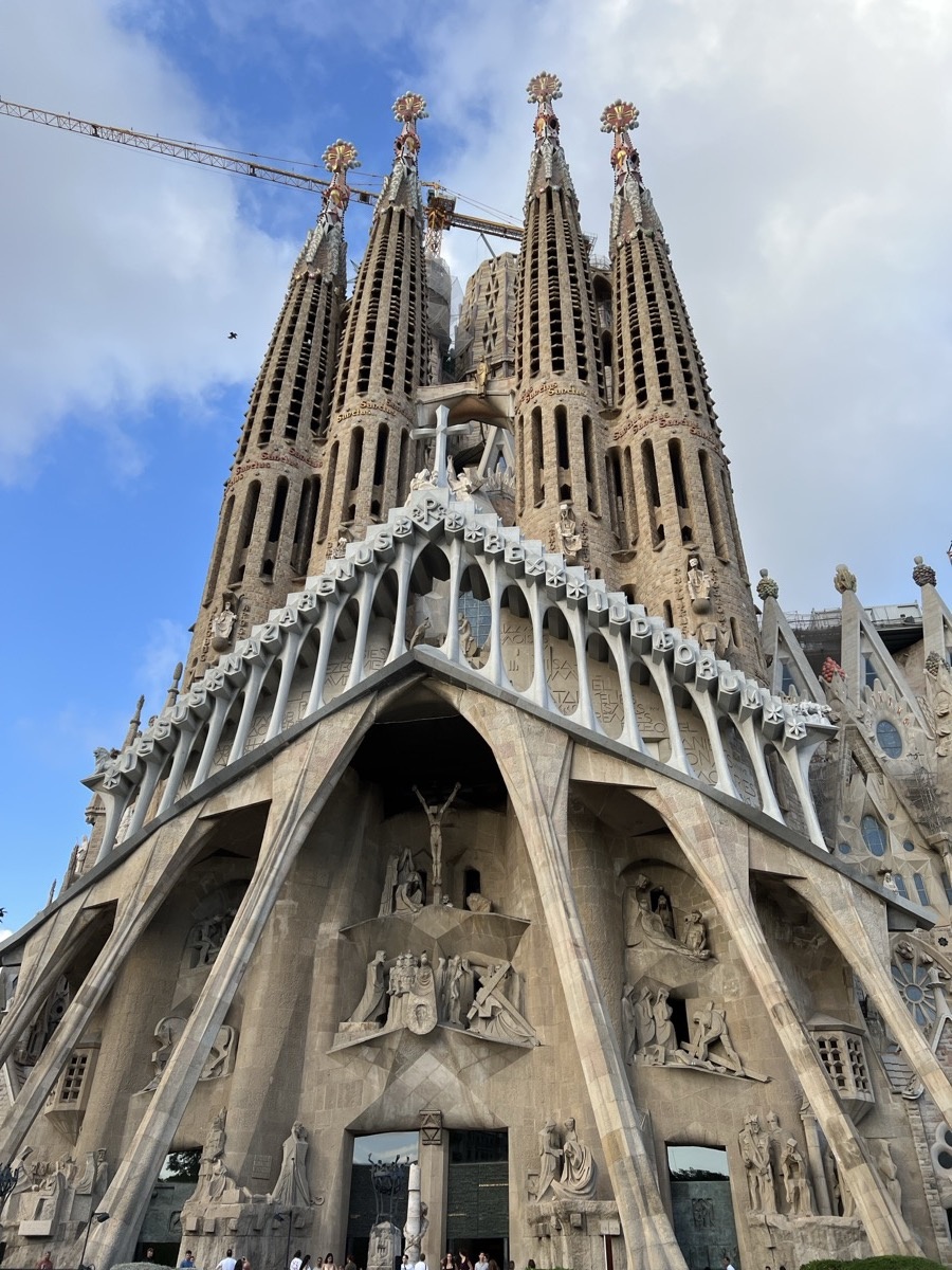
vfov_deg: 67.3
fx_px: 953
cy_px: 635
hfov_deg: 53.1
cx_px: 476
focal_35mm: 26
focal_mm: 5.7
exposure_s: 1/1079
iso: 50
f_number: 1.5
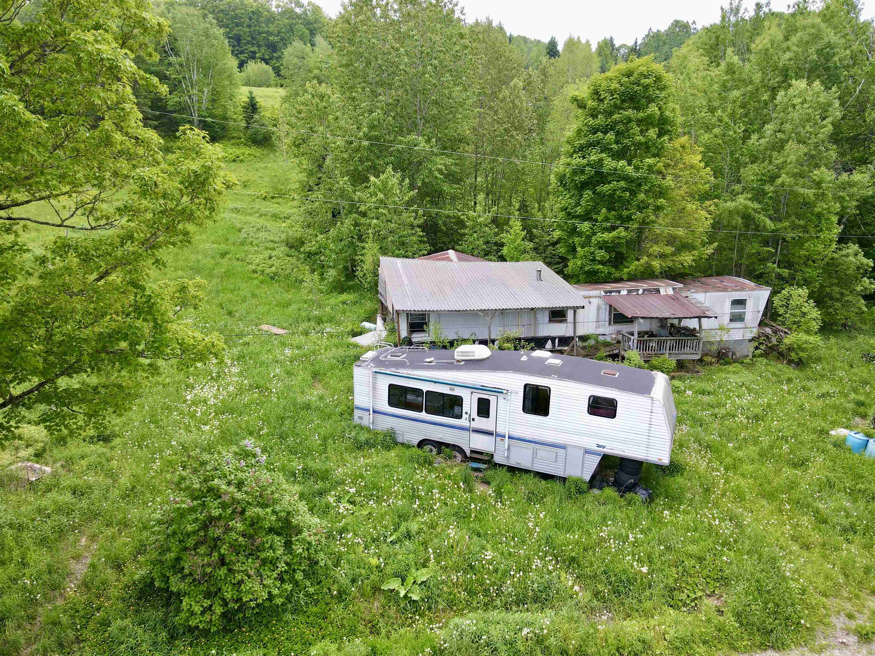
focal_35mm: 24
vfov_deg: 56.8
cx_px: 438
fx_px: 607
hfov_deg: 71.6
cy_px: 328
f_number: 2.8
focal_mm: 4.5
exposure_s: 1/160
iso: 100
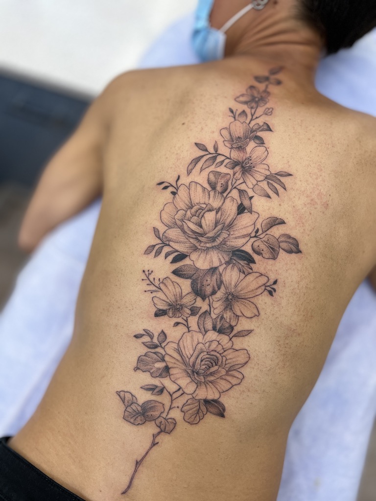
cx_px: 188
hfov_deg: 53.1
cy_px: 250
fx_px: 377
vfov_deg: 67.3
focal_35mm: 26
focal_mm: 5.7
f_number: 1.5
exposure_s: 1/100
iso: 80
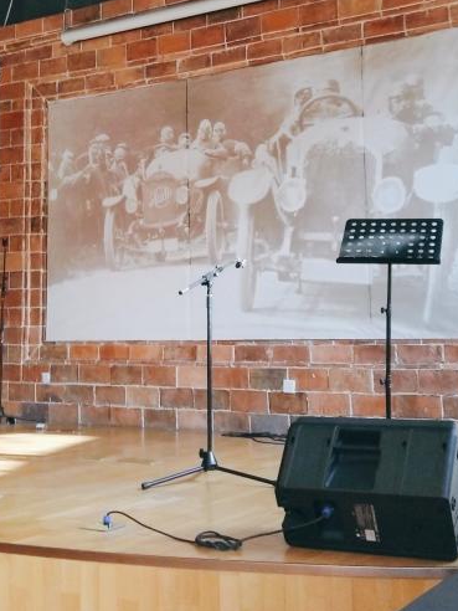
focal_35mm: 61
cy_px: 204
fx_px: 1076
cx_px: 184
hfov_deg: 24.0
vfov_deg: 31.4
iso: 199
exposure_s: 1/100
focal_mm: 3.95
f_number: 1.8
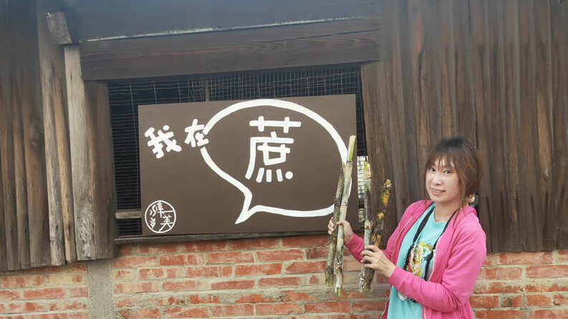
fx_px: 407
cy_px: 225
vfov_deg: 42.0
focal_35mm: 27
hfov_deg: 69.8
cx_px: 305
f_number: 1.7
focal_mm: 3.97
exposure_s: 1/278
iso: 100
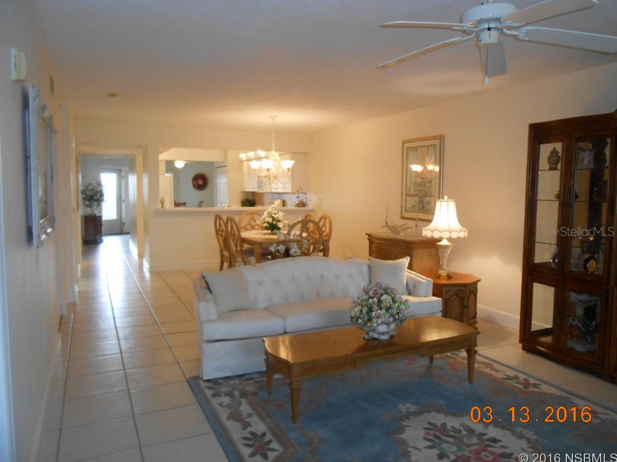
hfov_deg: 67.3
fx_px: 463
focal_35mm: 26
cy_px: 231
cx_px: 308
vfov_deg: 53.1
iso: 320
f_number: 3.5
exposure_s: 1/30
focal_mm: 4.6
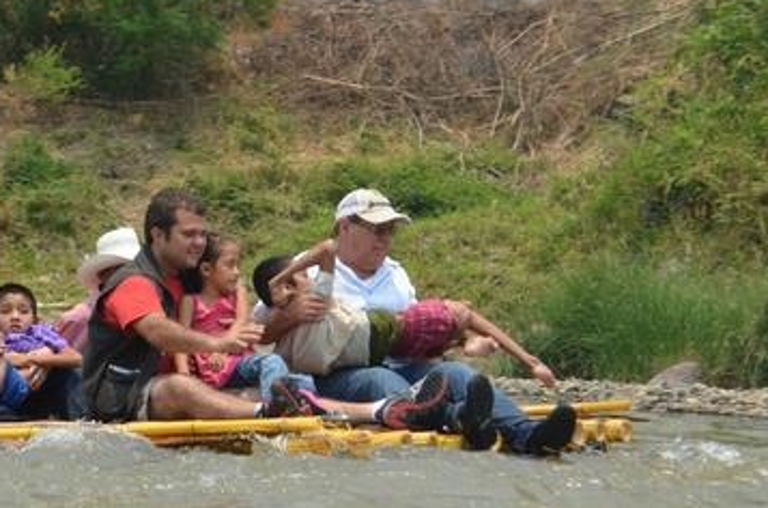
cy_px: 298
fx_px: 2462
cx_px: 241
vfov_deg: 11.8
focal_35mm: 116
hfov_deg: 17.7
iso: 100
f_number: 8
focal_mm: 55
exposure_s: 1/250
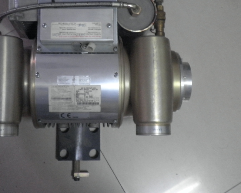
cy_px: 66
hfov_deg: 36.5
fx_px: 364
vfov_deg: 29.5
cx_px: 96
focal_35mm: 51
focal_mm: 6.5
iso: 160
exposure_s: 1/5
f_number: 3.1
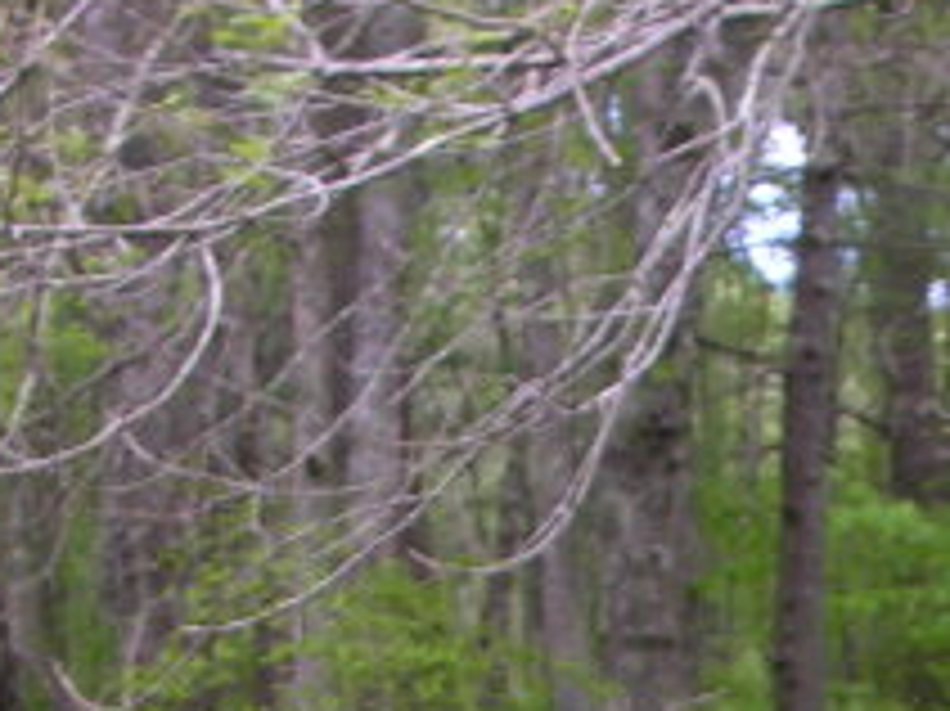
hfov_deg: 13.1
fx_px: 4005
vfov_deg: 9.5
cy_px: 1390
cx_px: 1202
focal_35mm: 146
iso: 50
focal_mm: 8.9
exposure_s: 1/125
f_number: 2.8
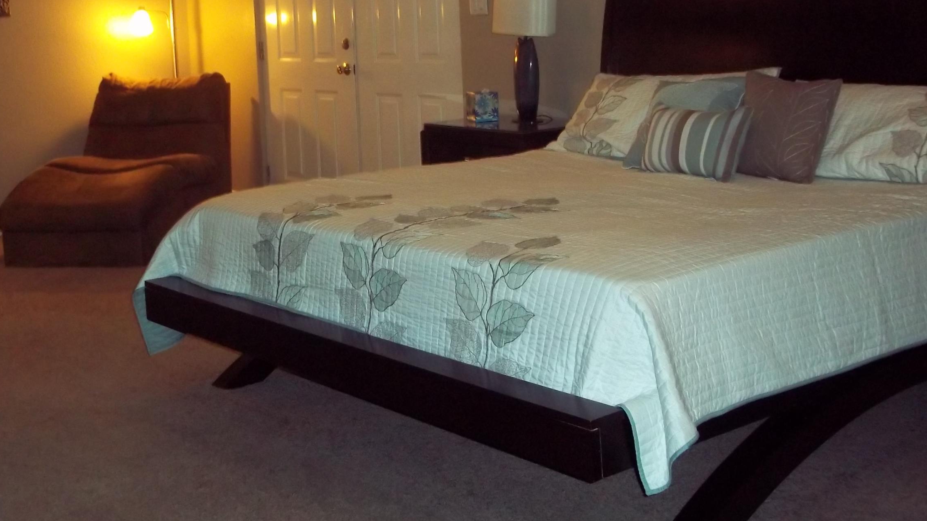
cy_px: 133
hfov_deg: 39.7
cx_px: 368
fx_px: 1278
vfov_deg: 22.8
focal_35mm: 52
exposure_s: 1/30
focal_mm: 6.5
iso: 320
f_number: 3.1
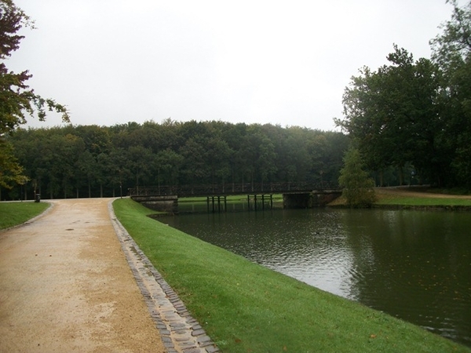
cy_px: 176
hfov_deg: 56.8
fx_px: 435
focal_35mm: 32
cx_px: 236
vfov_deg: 44.2
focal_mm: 5.7
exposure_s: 1/200
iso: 80
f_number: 2.9
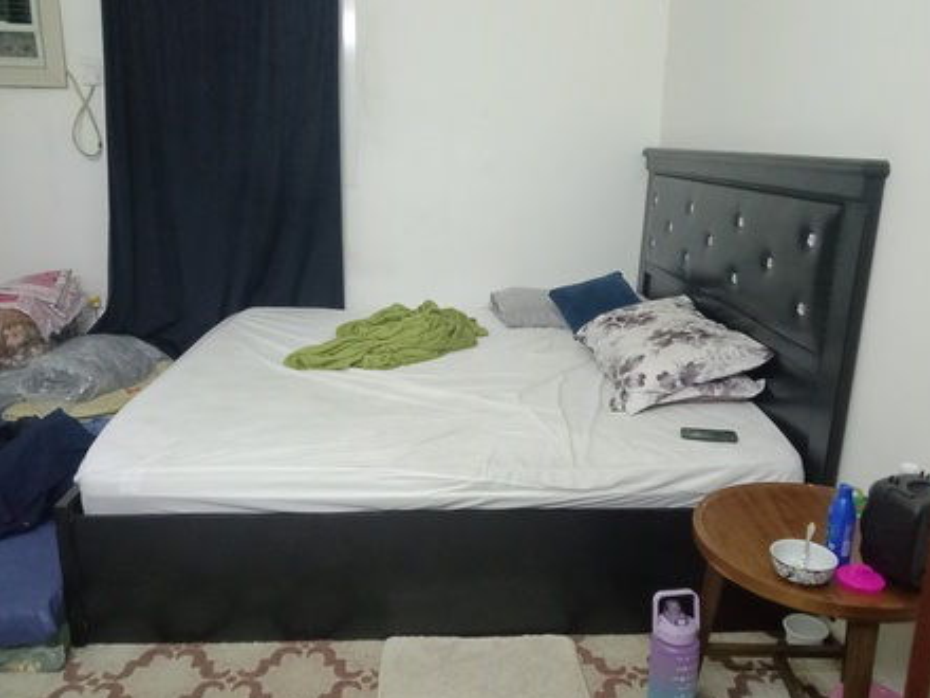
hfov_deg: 65.3
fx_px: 725
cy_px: 344
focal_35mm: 27
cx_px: 481
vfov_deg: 51.4
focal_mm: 3.65
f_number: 2.2
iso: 1684
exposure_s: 1/24
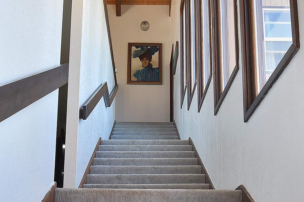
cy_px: 188
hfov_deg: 40.3
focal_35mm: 49
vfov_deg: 26.5
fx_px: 414
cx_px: 136
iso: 640
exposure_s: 1/60
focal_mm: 15
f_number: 16
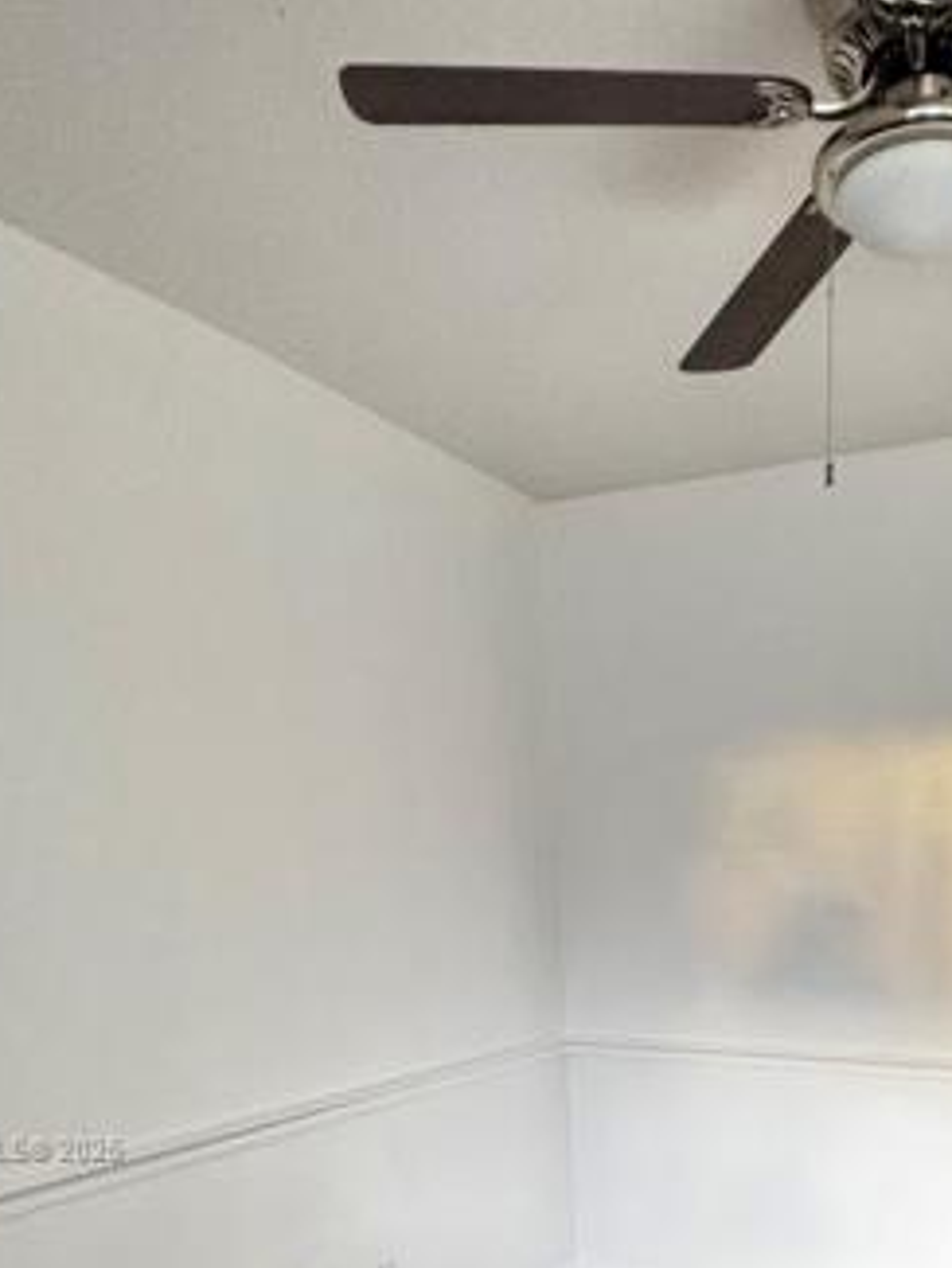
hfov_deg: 43.6
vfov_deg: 51.3
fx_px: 1136
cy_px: 1151
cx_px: 745
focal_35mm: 31
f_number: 2.2
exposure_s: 1/60
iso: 640
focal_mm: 2.22
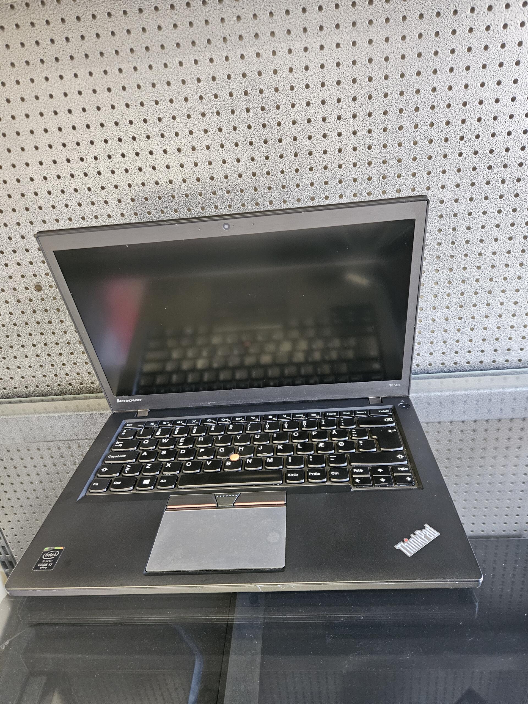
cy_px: 352
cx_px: 264
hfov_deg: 58.9
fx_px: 468
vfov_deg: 73.9
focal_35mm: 23
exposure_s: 1/50
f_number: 1.8
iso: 640
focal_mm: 5.4
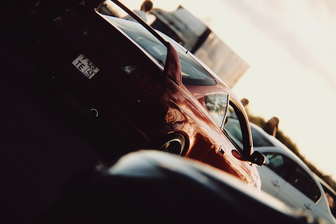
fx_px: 1055
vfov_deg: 12.1
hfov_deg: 18.1
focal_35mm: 113
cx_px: 168
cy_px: 112
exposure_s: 1/4000
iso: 320
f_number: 1.2
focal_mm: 75
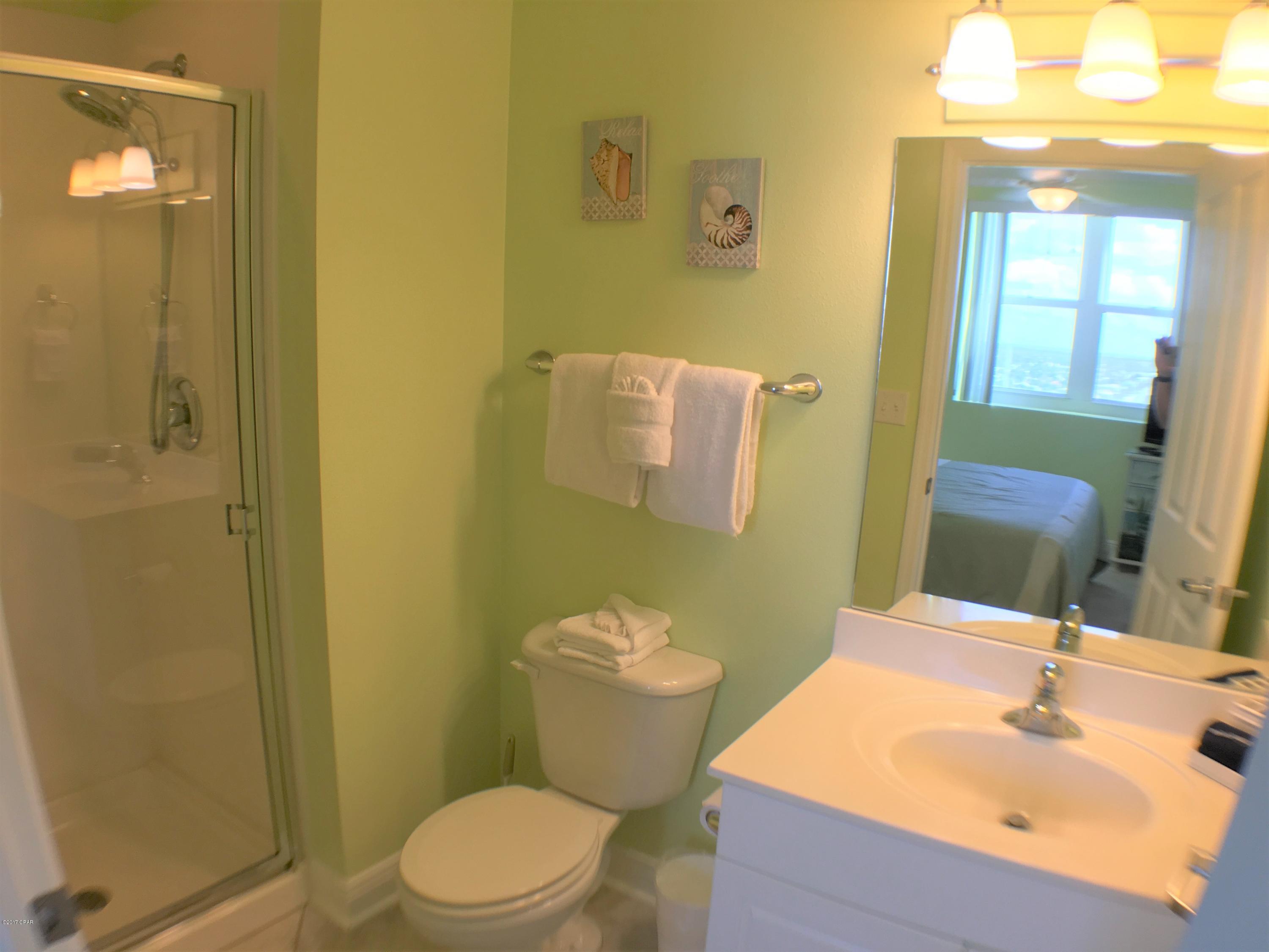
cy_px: 476
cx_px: 634
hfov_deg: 61.7
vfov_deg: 48.2
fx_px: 1063
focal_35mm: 29
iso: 25
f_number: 2.2
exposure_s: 1/40
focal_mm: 4.15
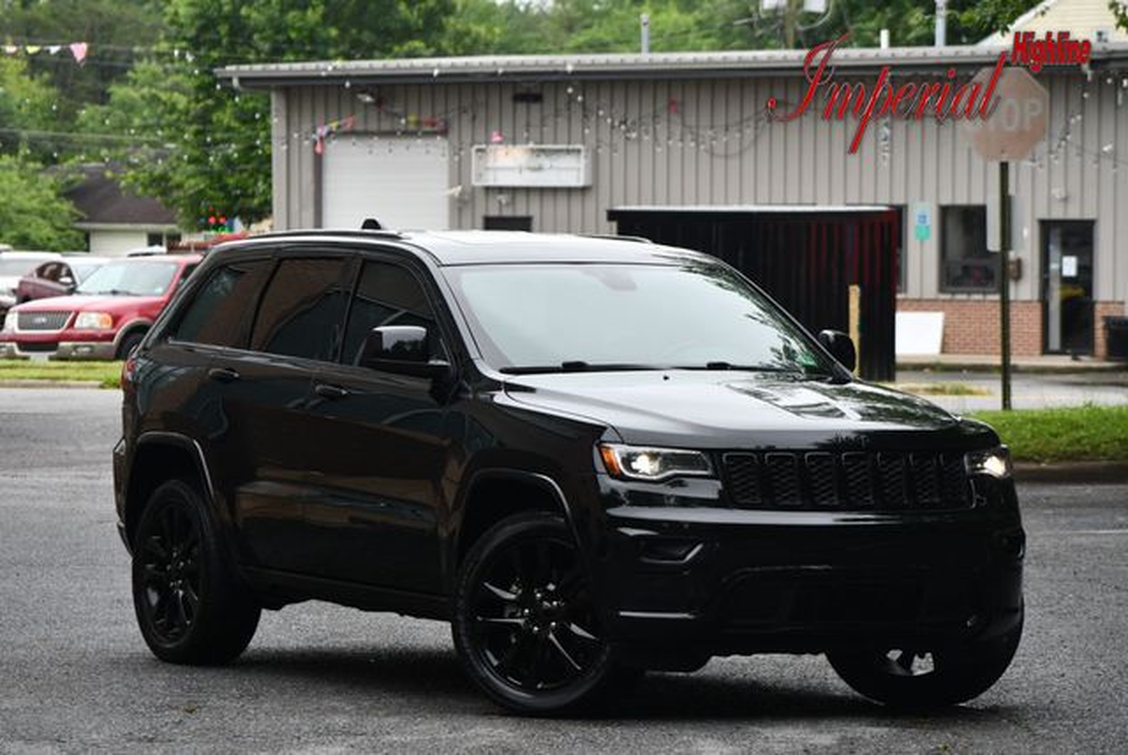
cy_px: 378
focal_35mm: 174
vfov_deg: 7.9
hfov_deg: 11.8
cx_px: 564
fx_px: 5457
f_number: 5.6
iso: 200
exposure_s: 1/250
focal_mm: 116
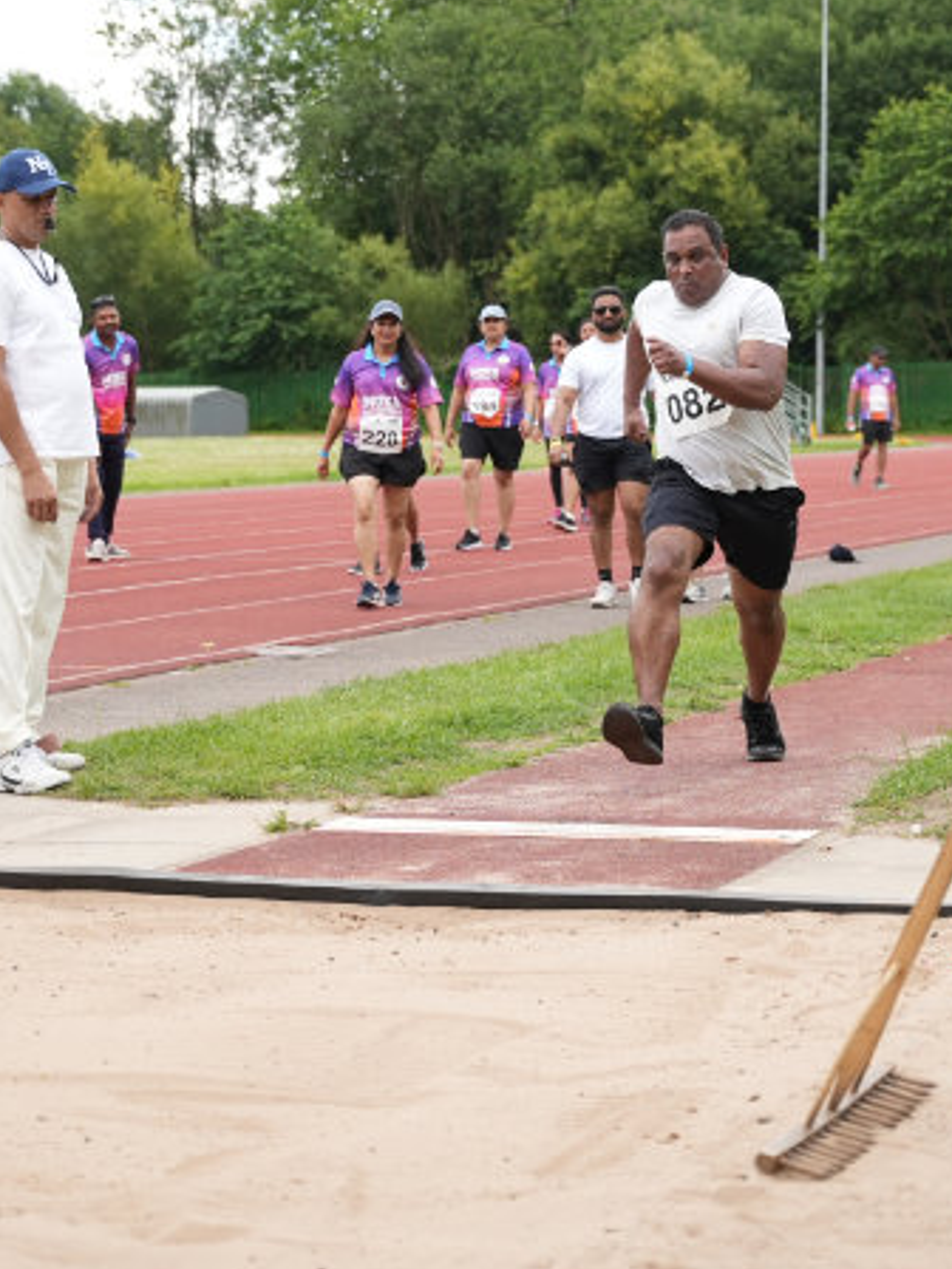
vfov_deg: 18.8
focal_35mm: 104
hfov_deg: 14.2
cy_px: 375
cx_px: 468
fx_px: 3809
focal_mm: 47.4
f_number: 2.8
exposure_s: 1/1250
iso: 250
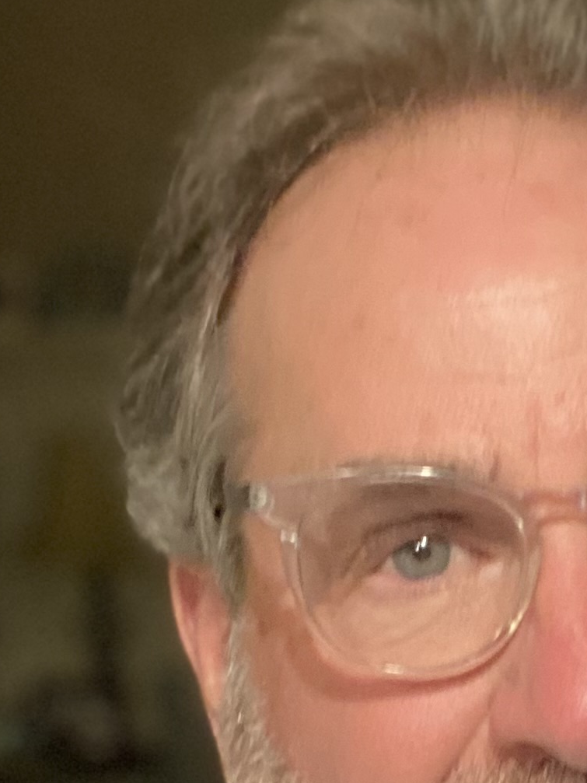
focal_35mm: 92
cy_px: 842
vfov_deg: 20.4
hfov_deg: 15.7
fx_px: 2081
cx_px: 628
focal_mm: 2.71
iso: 400
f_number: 2.2
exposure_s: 1/30
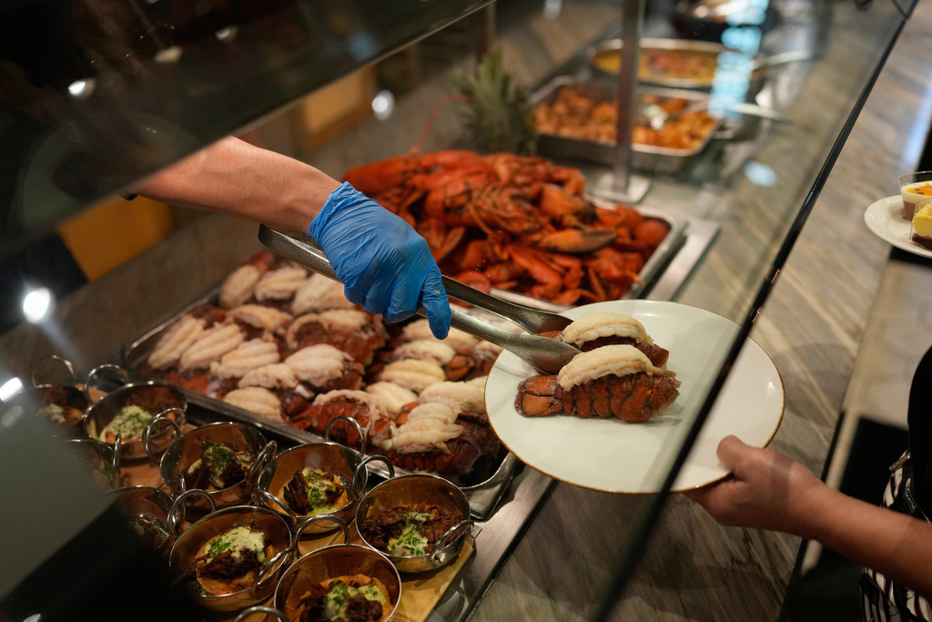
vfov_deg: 37.9
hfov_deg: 54.4
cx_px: 466
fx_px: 906
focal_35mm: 35
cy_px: 311
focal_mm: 35
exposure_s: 1/320
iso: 1000
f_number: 2
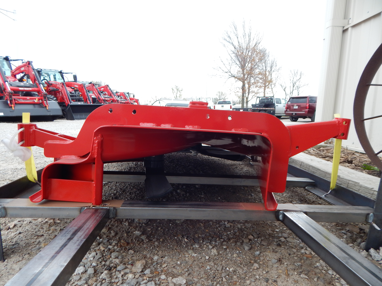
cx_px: 191
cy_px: 143
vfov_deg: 61.1
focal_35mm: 22
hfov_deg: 76.4
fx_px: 243
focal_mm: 4
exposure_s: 1/80
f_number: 3
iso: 125
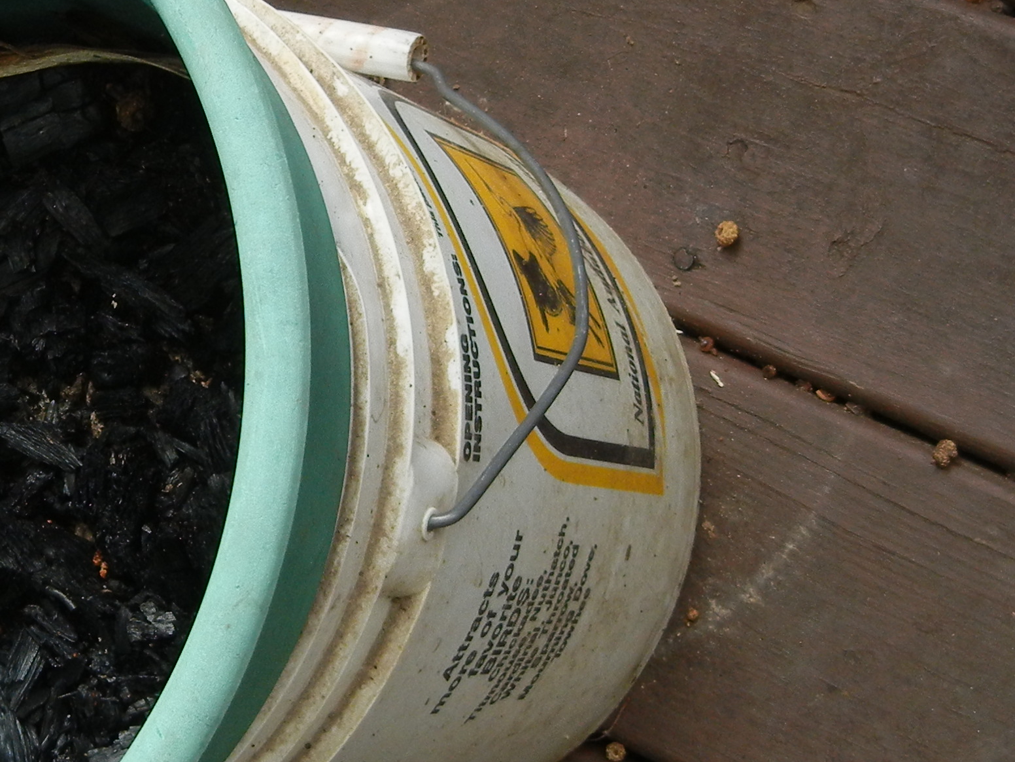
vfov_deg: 12.8
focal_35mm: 116
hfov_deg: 16.5
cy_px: 404
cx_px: -73
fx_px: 3401
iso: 160
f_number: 3.8
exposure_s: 1/152
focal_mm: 8.1
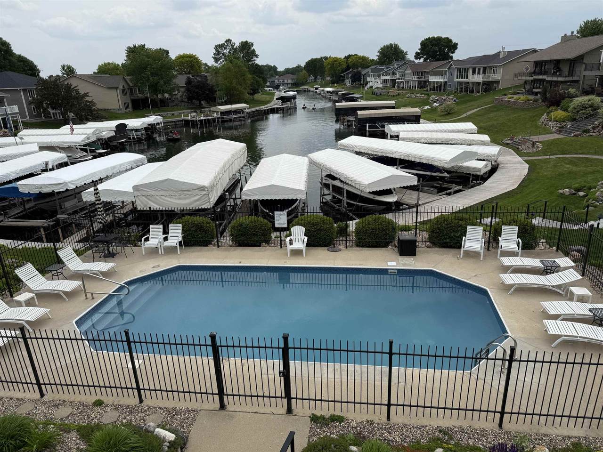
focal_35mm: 24
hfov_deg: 71.6
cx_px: 302
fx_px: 418
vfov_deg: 56.8
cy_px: 226
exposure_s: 1/6711
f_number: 1.78
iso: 80
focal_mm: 6.76
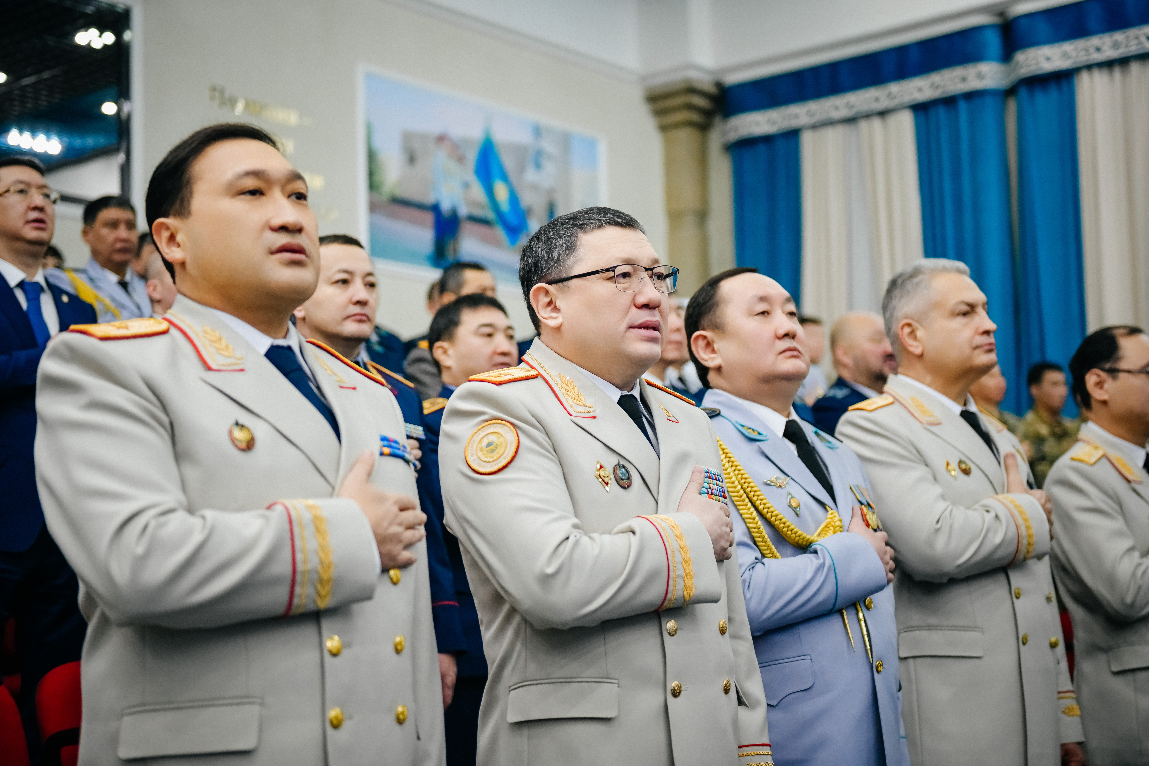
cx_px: 574
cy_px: 383
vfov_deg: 24.2
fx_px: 1787
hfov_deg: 35.6
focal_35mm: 56
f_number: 2.8
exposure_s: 1/250
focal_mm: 56
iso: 1600
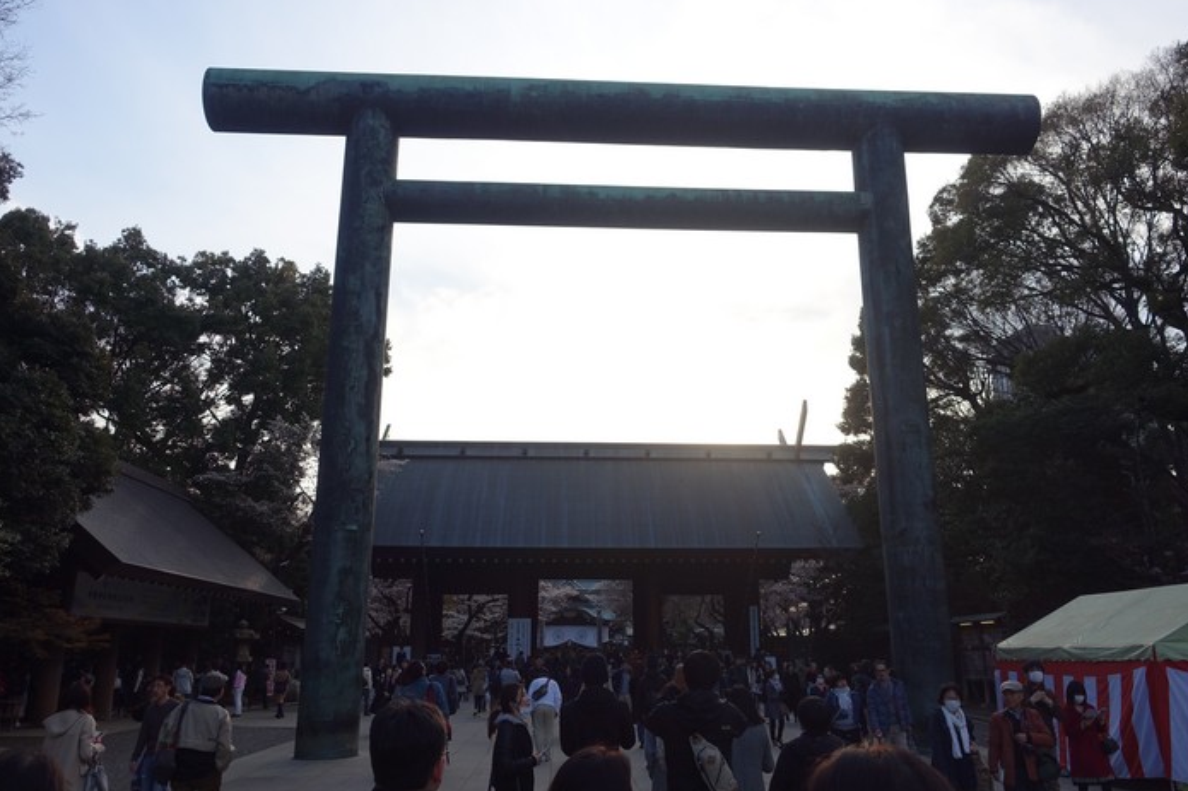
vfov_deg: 44.9
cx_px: 609
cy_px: 395
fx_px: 957
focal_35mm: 29
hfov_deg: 63.7
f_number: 4
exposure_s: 1/640
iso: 125
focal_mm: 10.15
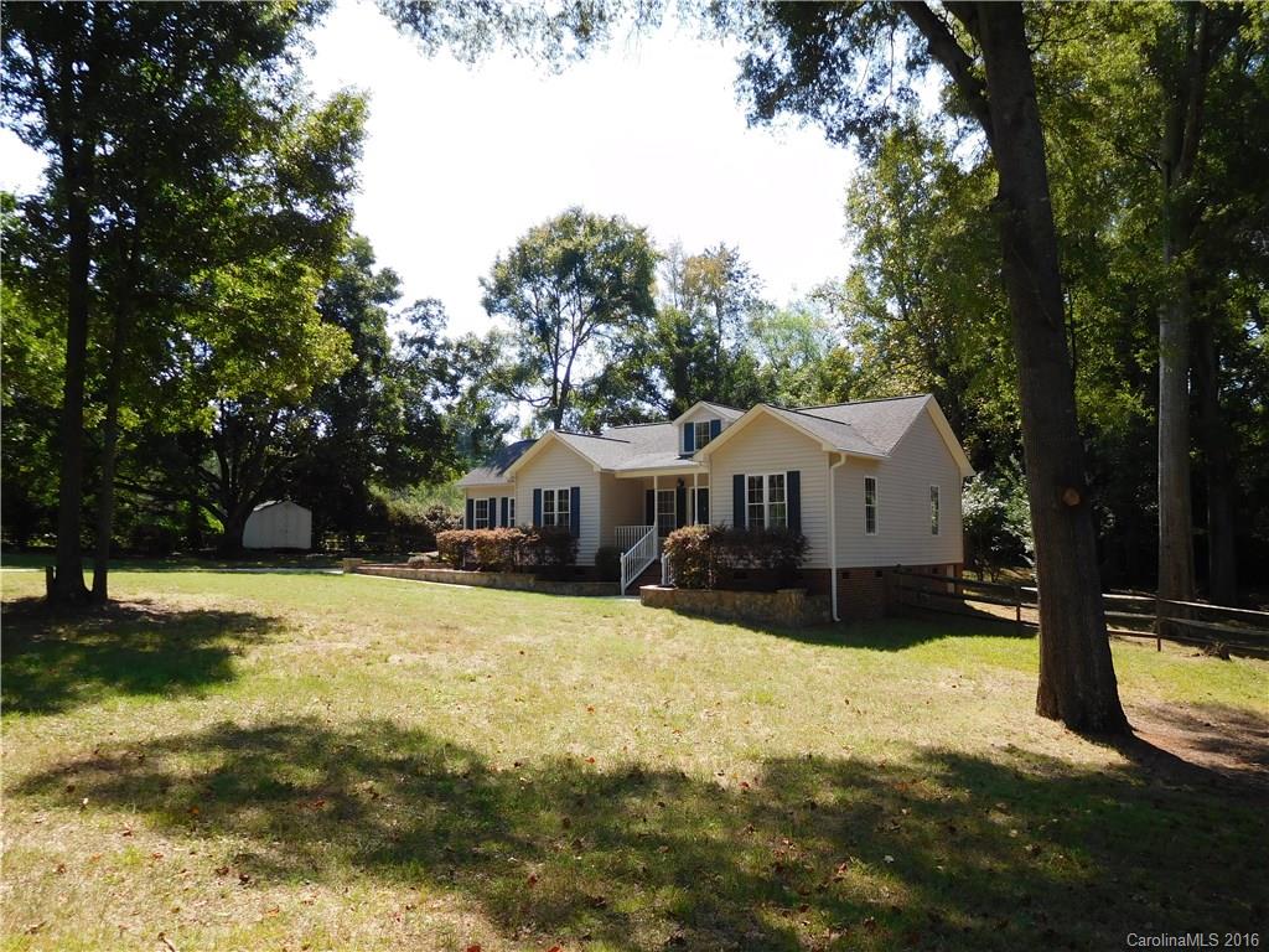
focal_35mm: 25
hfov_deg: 69.4
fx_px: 916
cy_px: 476
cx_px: 634
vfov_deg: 54.9
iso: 125
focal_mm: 4.5
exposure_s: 1/640
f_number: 3.4
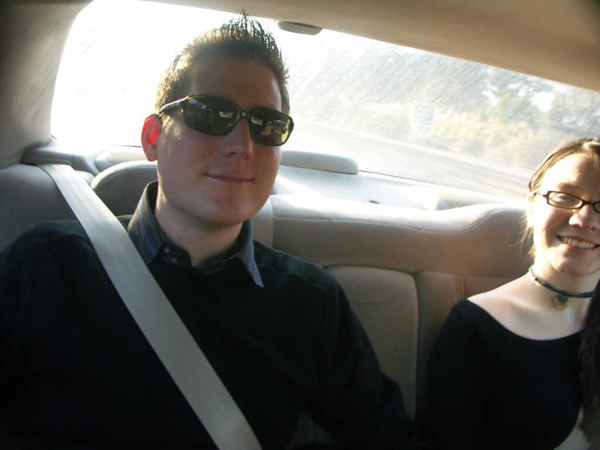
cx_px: 300
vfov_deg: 48.2
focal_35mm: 29
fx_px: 503
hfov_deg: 61.7
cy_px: 225
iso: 80
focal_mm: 7.49
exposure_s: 1/50
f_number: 2.8
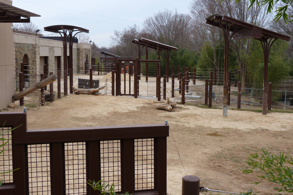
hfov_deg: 43.6
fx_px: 366
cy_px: 89
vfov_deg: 29.9
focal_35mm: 45
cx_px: 146
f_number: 3.2
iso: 80
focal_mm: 7.8
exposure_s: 1/60
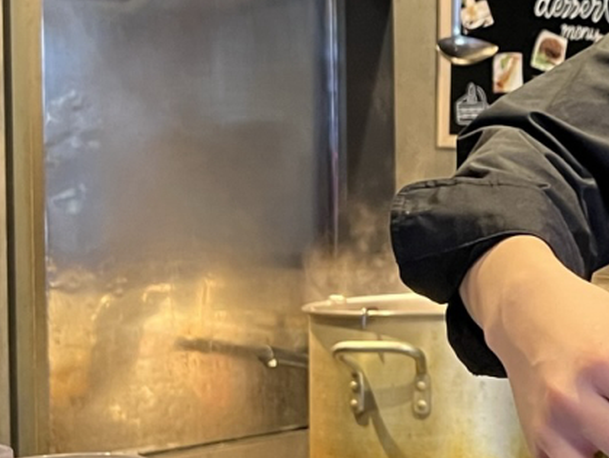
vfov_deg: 14.9
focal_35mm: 99
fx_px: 1744
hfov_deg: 18.8
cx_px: 710
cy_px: 116
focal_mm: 5.7
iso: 400
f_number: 1.5
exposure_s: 1/33
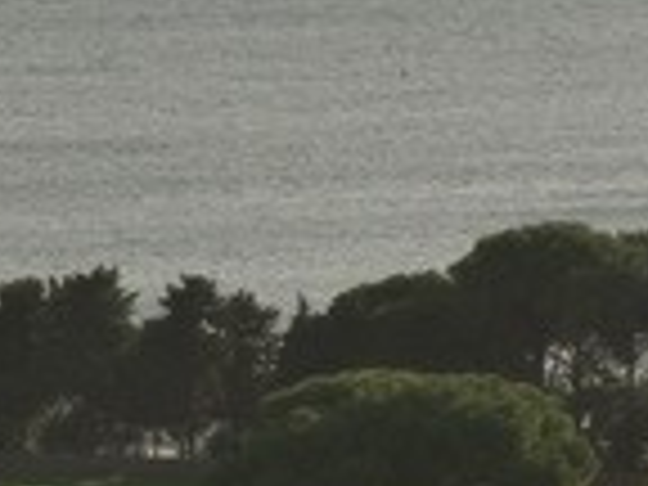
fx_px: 10352
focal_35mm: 553
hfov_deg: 3.6
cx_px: 612
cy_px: 130
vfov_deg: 2.7
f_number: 5.2
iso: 64
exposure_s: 1/800
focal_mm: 35.7
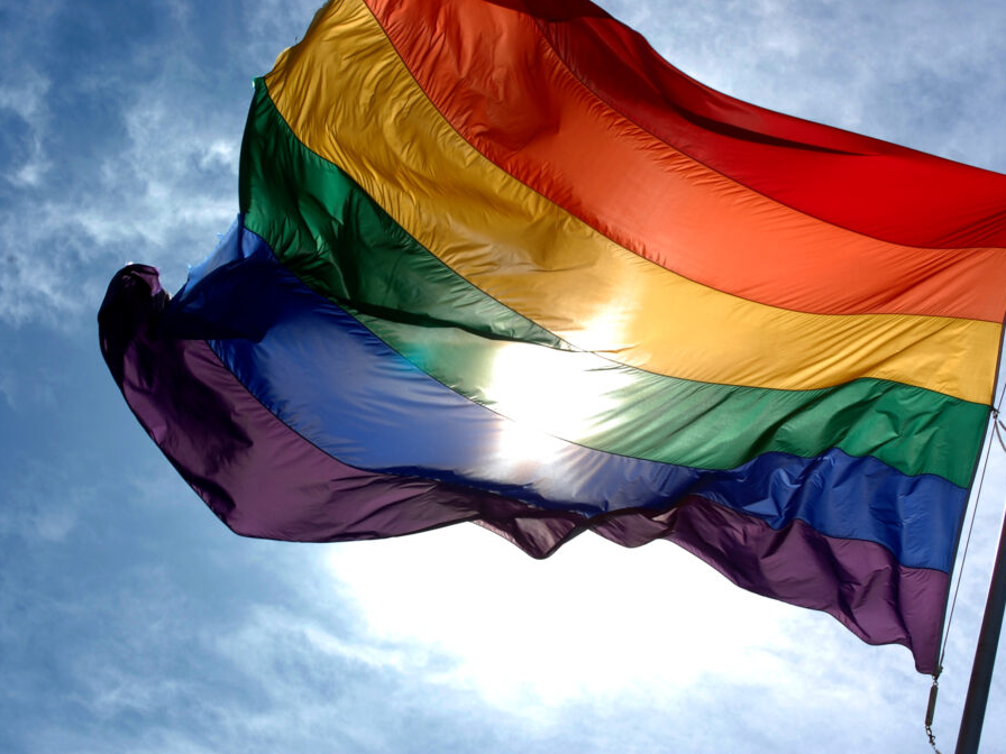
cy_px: 381
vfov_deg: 16.3
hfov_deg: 21.6
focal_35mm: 91
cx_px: 482
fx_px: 2632
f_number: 13
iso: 200
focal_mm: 55
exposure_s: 1/640
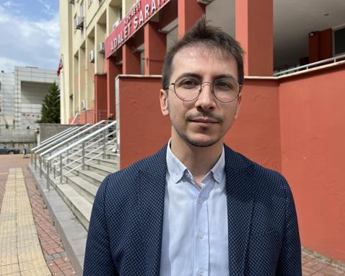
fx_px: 296
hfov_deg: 60.5
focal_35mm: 29
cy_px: 141
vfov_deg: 49.9
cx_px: 173
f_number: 1.6
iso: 50
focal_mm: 5.1
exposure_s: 1/2137
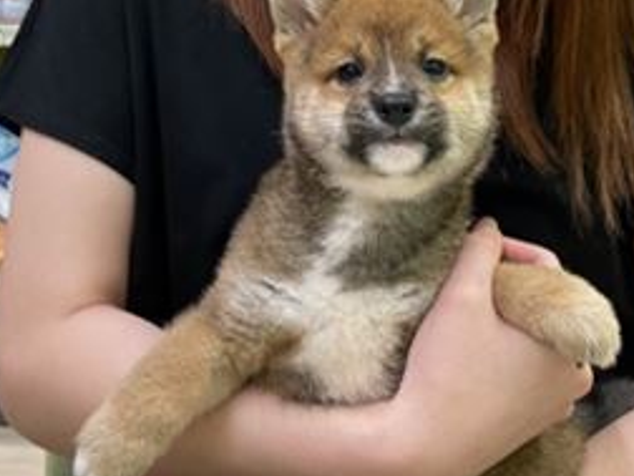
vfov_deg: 22.7
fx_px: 1136
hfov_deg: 31.2
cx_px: 292
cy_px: -5
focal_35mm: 62
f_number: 1.6
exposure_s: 1/60
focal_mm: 4.2
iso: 64
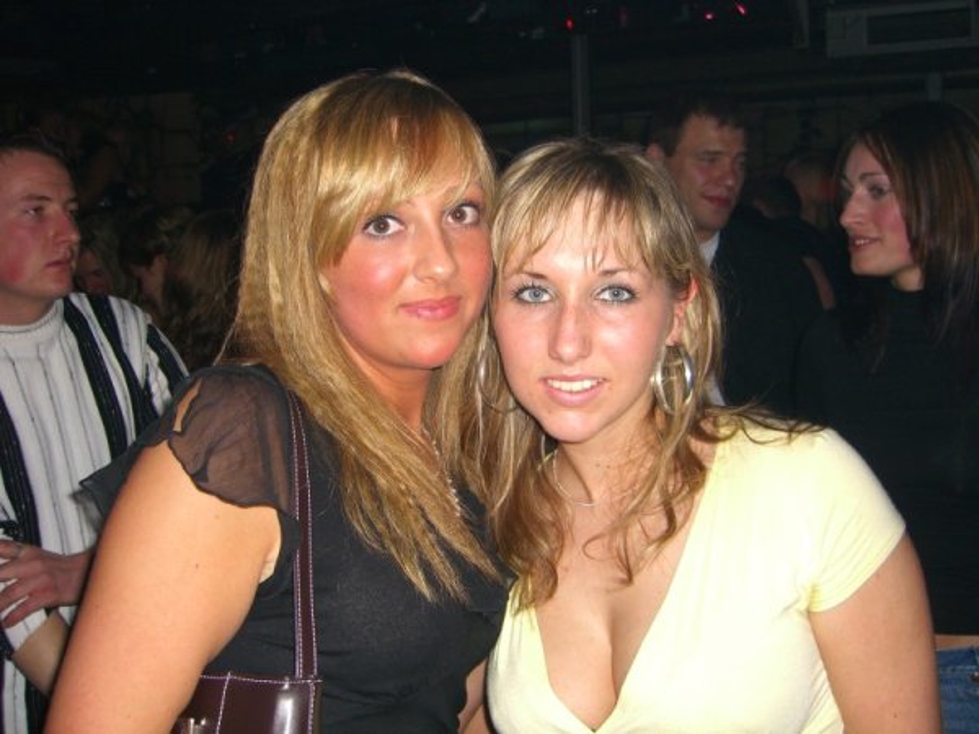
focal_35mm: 38
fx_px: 1075
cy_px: 367
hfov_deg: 49.0
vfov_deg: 37.7
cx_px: 490
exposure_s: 1/60
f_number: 2.8
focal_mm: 7.9
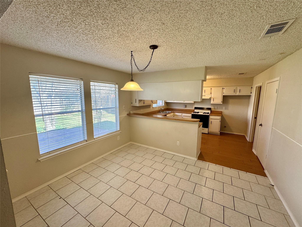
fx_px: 122
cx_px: 151
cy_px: 114
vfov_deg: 85.7
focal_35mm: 14
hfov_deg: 102.1
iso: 125
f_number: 2.2
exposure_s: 1/120
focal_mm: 2.22
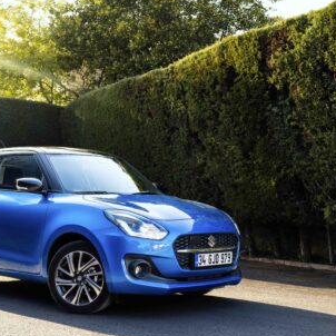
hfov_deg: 29.5
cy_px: 152
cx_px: 146
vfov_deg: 29.5
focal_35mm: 58
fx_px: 637
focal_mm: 32
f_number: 4
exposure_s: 1/40
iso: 100
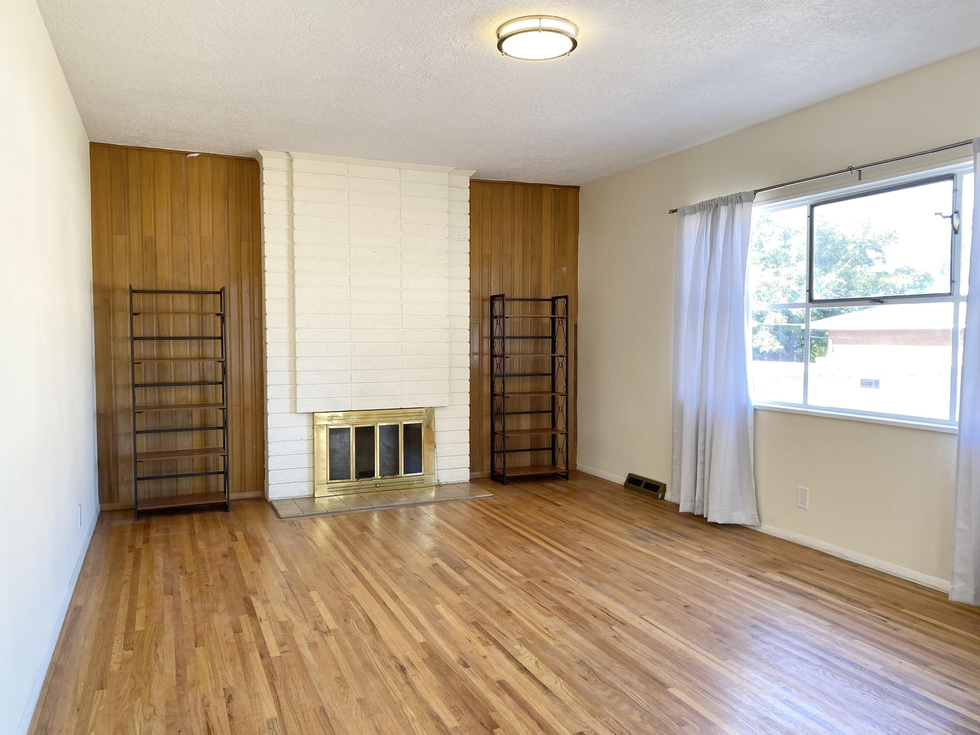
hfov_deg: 67.3
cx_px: 490
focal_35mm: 26
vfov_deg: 53.1
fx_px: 736
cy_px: 368
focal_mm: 4.25
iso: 64
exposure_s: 1/120
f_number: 1.8
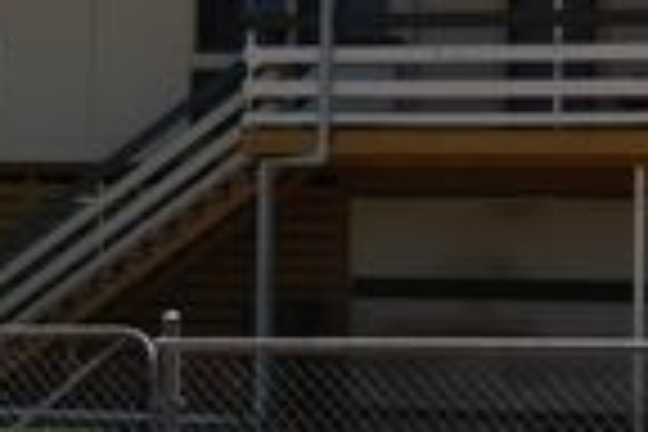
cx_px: 351
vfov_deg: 13.9
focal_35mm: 98
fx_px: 1764
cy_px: 128
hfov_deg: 20.8
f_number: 16
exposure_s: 1/200
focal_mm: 20
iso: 200
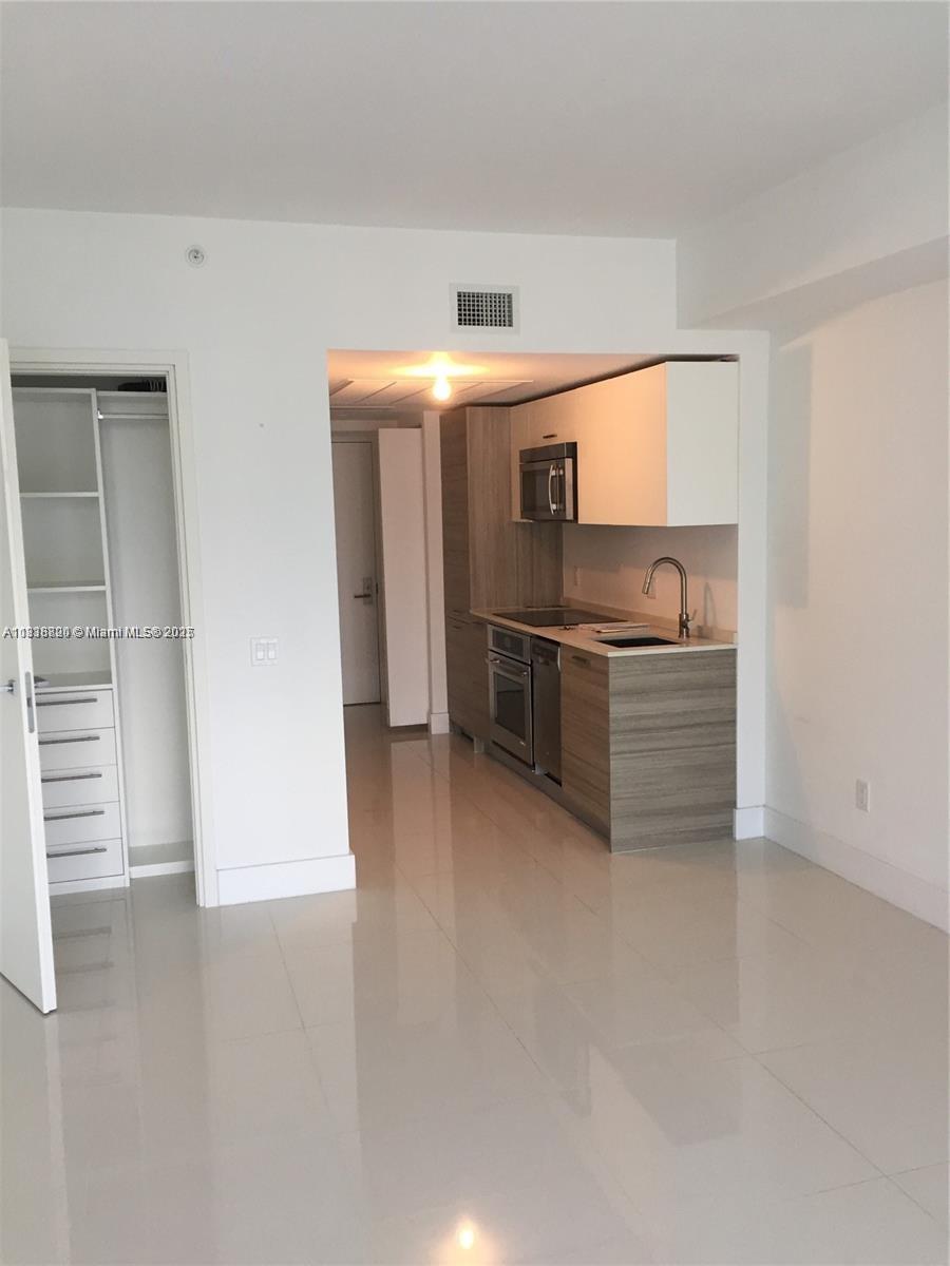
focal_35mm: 29
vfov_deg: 61.7
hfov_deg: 48.2
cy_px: 633
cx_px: 475
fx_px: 1061
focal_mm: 4.15
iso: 32
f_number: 2.2
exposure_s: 1/30
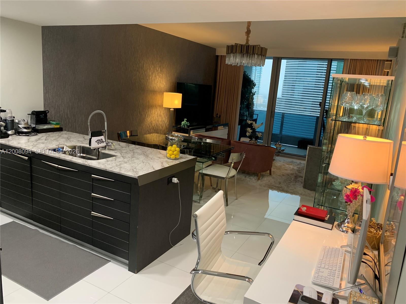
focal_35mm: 26
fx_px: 305
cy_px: 152
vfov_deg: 53.1
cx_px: 203
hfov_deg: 67.3
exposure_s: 1/60
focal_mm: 4.25
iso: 160
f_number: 1.8
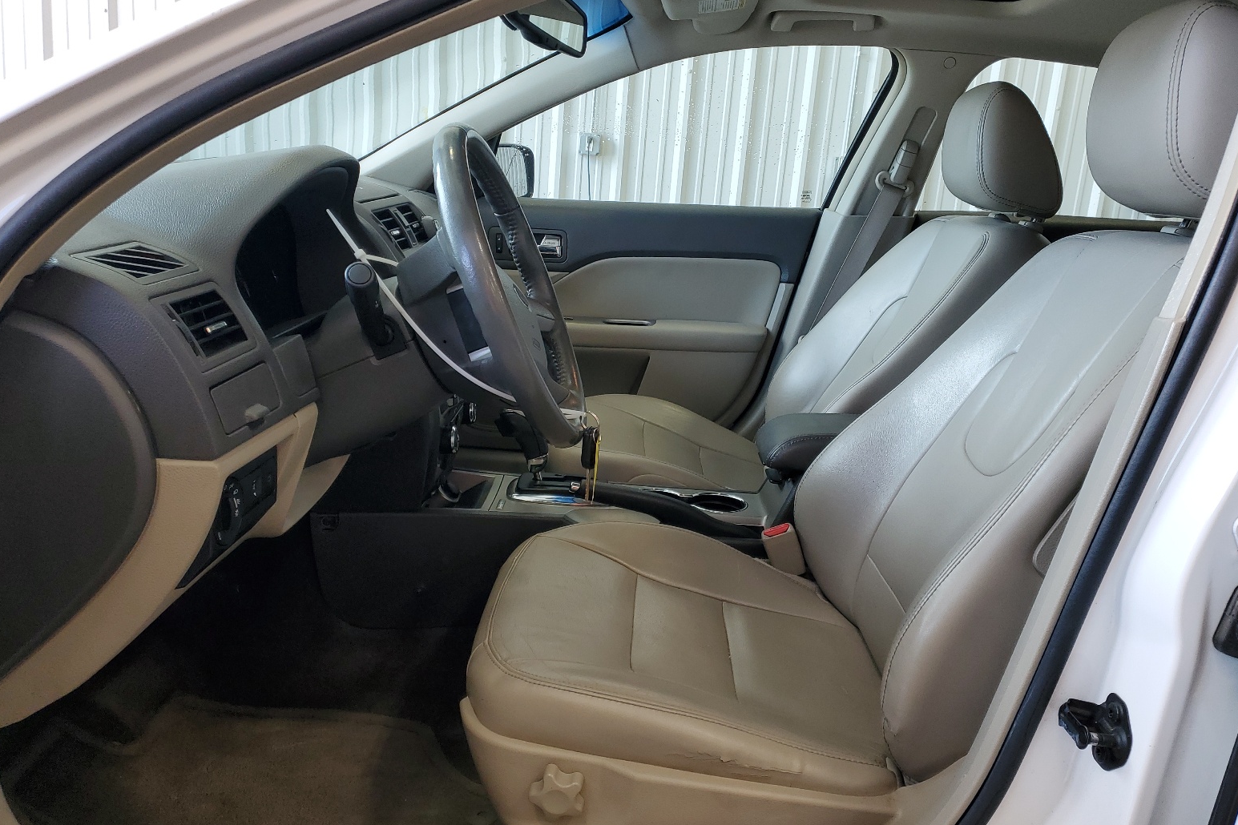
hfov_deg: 65.5
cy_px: 417
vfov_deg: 46.4
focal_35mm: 28
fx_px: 963
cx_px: 633
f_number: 1.5
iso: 52
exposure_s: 1/120
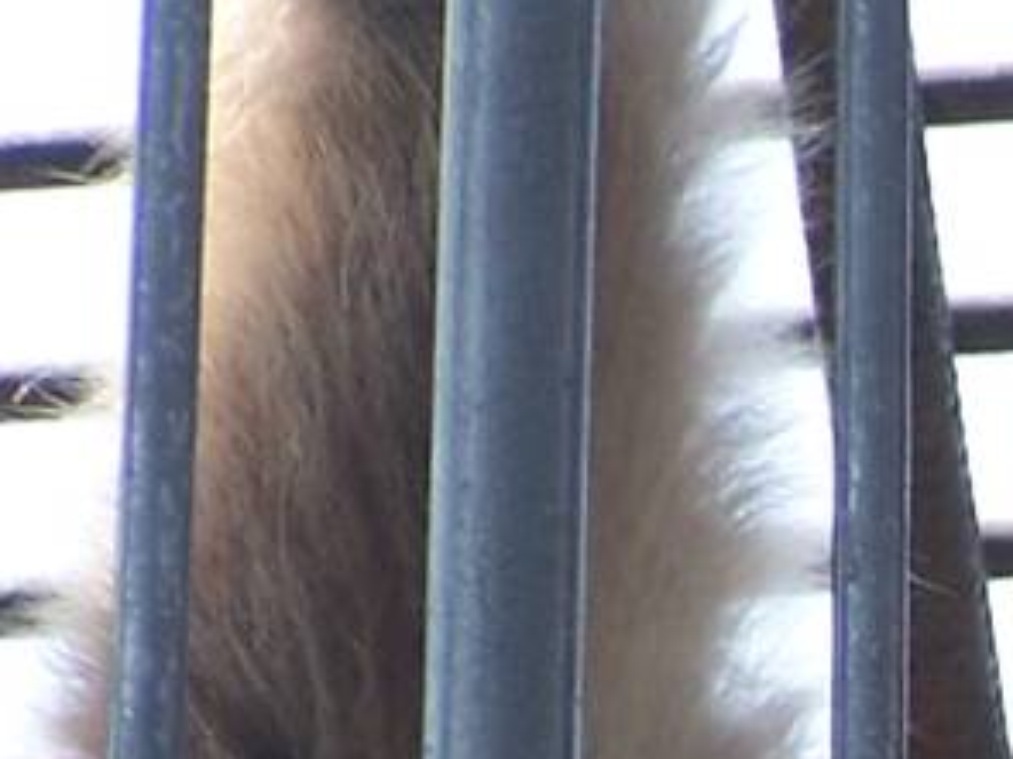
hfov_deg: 1.9
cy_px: 1806
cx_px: 2387
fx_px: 29983
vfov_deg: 1.4
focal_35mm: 1025
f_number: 3.2
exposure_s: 1/200
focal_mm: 31.3
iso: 80
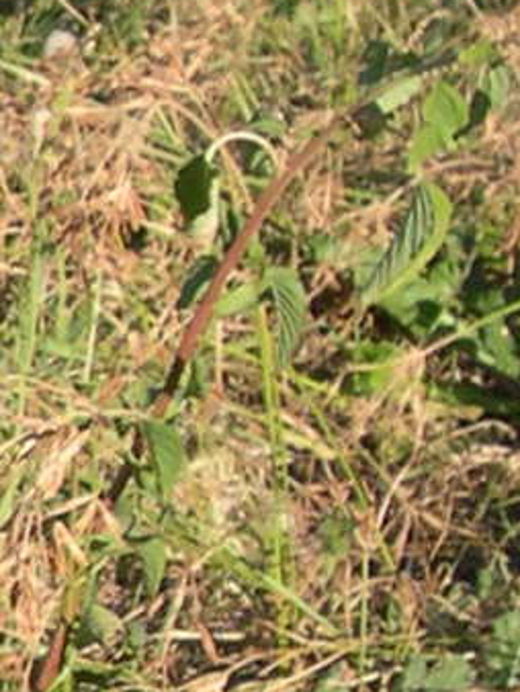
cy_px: 518
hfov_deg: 5.9
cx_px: -1041
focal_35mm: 236
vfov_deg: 8.4
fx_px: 4721
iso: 100
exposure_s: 1/118
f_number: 7.6
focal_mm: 8
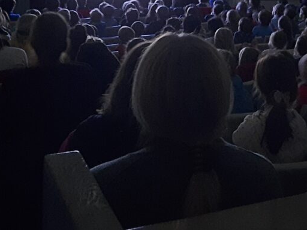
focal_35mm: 50
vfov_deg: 28.2
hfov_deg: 37.9
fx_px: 443
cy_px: 31
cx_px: 198
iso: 2000
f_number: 2
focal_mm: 4.6
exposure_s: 1/11
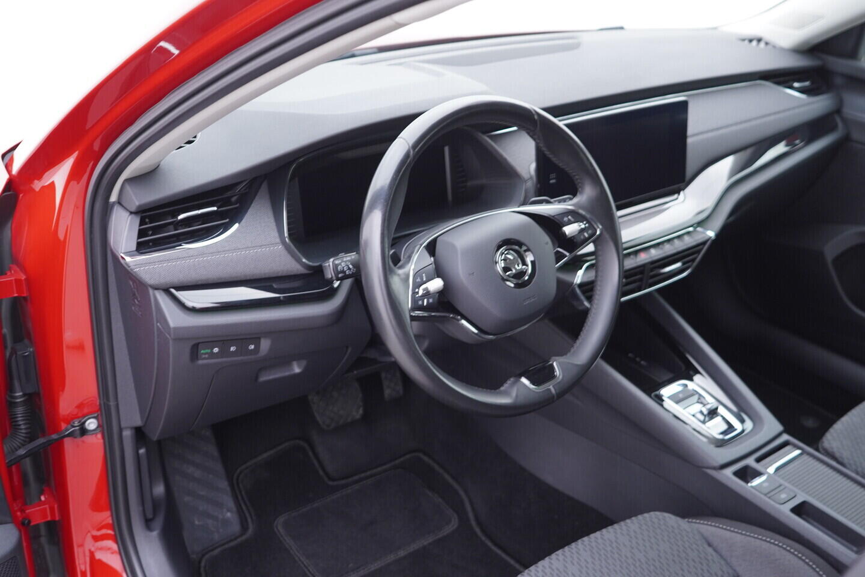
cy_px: 288
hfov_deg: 53.1
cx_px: 432
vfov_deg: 36.9
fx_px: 865
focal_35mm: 36
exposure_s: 1/40
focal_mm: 24
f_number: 2.8
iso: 320
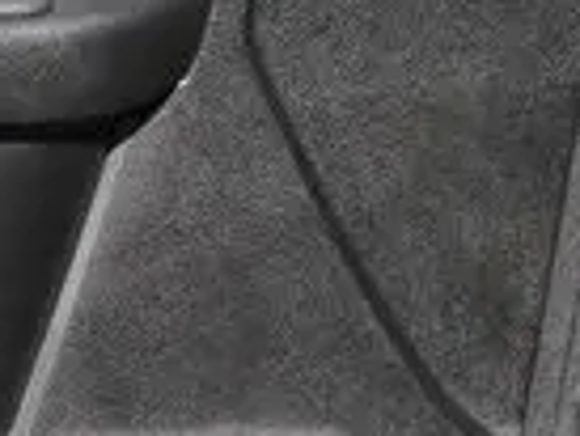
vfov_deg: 9.9
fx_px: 2515
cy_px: 286
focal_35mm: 150
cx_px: -682
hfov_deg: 11.5
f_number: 5
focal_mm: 16
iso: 200
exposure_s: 1/200
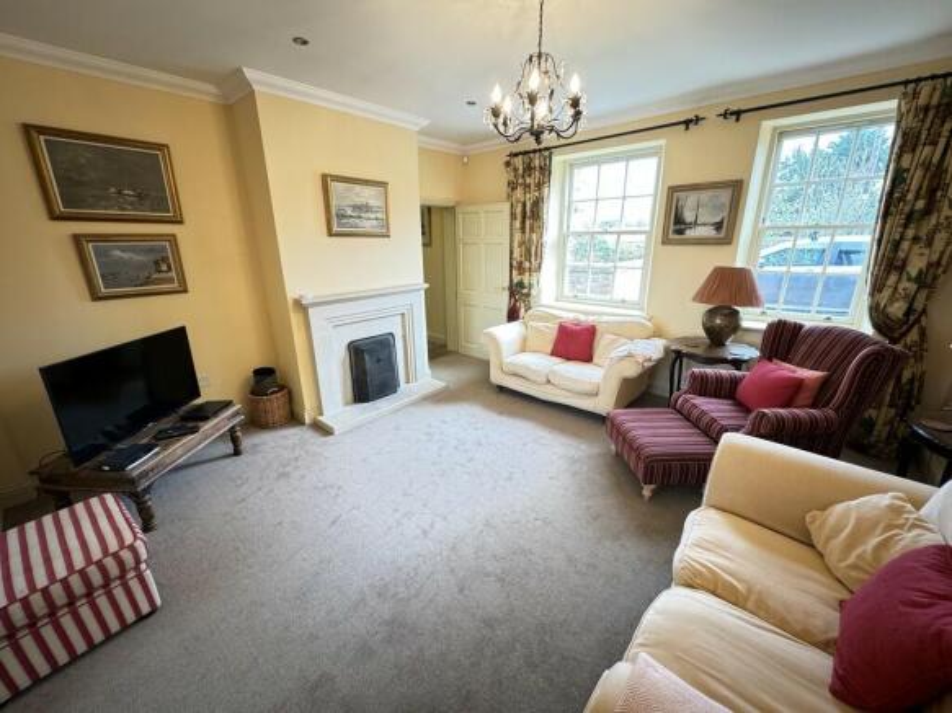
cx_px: 476
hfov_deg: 102.1
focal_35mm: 14
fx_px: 385
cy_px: 356
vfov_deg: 85.7
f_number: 2.2
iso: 500
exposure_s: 1/50
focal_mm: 2.22
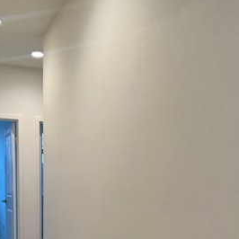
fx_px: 398
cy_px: 234
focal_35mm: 51
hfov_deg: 33.2
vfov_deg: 31.2
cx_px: 84
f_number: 1.78
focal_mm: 6.76
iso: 160
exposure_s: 1/191
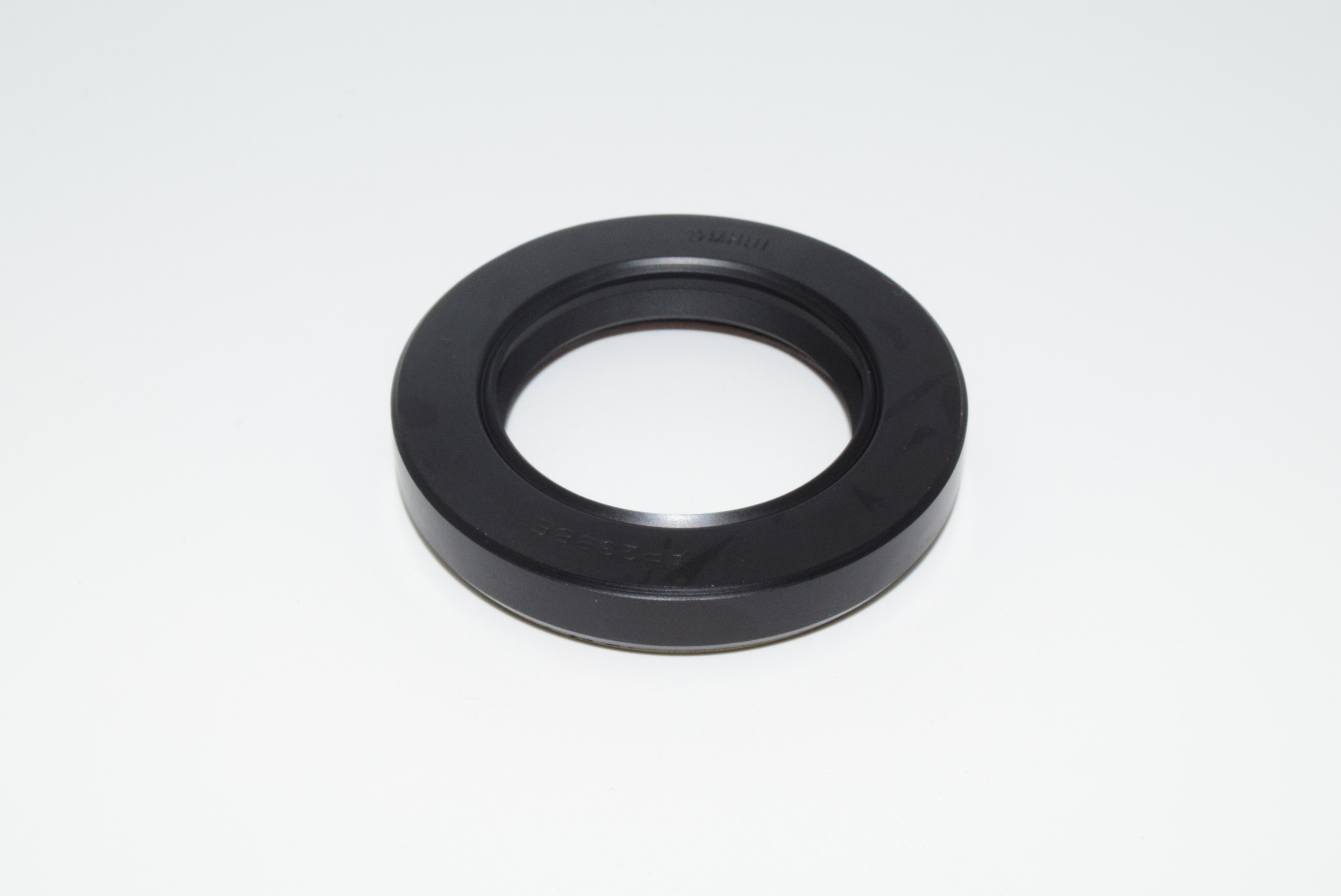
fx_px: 2237
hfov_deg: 33.4
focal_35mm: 60
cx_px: 670
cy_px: 448
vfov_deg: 22.7
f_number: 29
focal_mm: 40
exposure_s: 1/60
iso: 1600
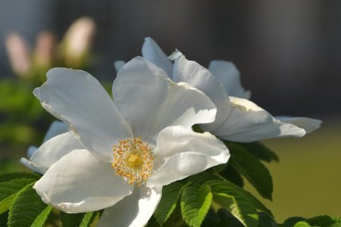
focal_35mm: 192
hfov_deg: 10.7
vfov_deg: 7.1
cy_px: 156
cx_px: 129
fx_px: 1817
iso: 100
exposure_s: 1/500
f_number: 4
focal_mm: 70
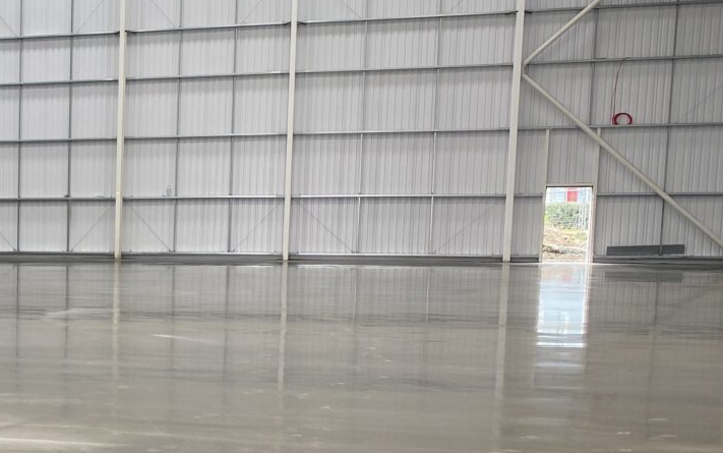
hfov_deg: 29.5
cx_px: -86
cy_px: 358
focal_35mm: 62
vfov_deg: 20.7
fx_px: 1222
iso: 32
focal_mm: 4.25
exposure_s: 1/122
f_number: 1.8
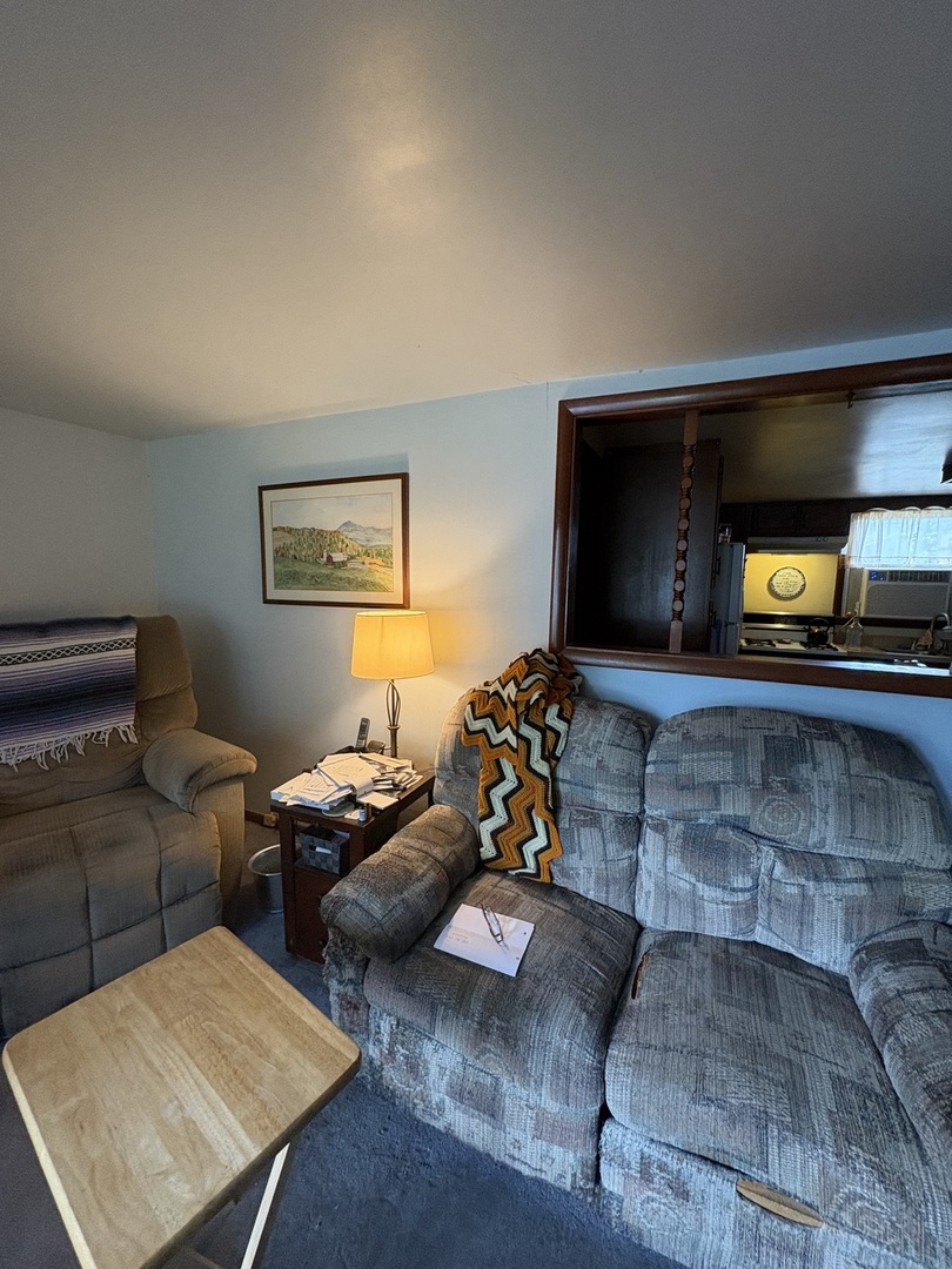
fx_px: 513
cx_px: 476
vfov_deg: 102.1
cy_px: 634
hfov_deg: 85.7
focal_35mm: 14
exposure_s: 1/60
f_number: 2.2
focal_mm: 2.22
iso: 250
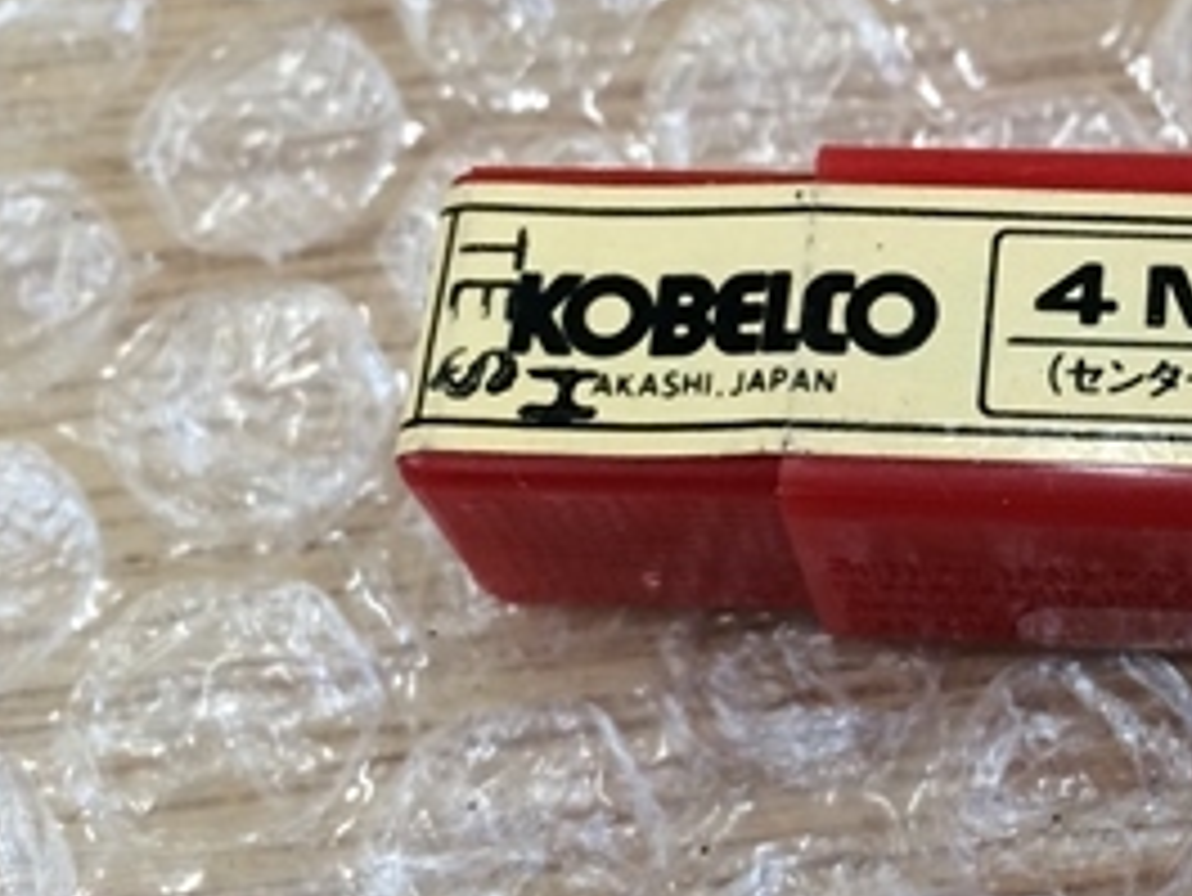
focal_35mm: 70
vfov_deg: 21.0
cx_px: 1201
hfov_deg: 26.3
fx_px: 2412
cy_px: 329
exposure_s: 1/30
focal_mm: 4.15
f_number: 2.2
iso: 40
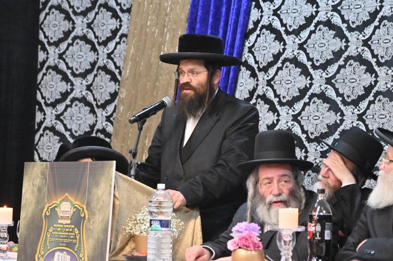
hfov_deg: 11.4
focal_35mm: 180
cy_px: 130
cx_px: 196
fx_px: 1964
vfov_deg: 7.6
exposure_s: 1/160
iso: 2500
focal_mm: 120
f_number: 4
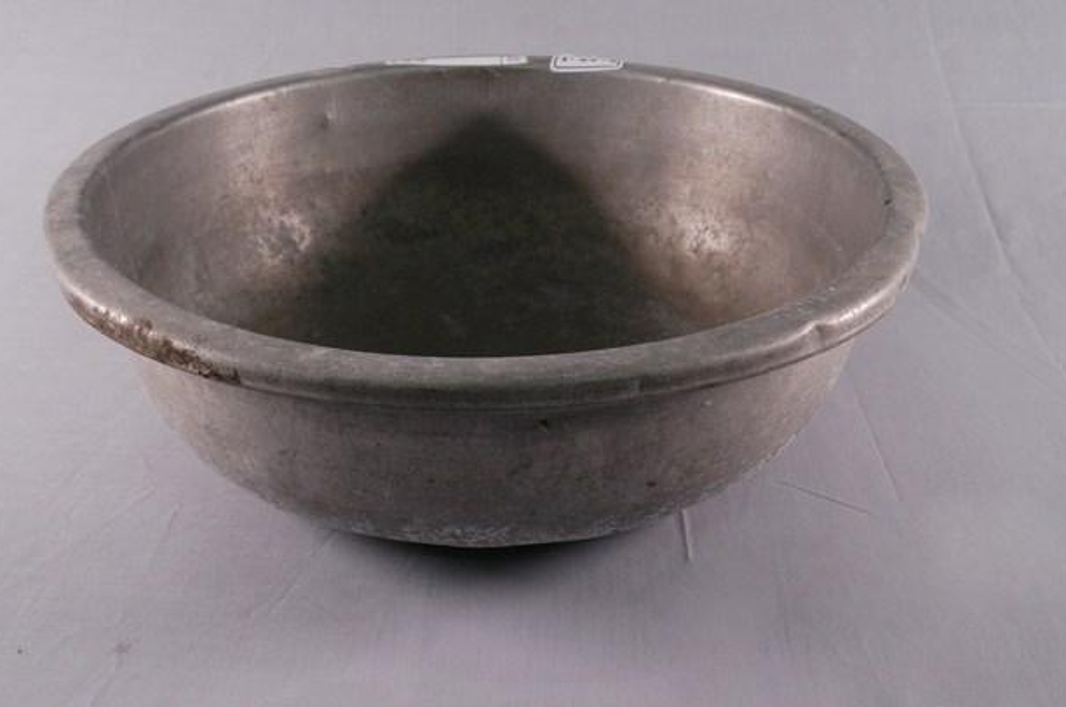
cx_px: 533
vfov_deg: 29.4
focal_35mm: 46
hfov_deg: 43.2
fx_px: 1346
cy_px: 342
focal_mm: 29
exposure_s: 1/5
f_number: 10
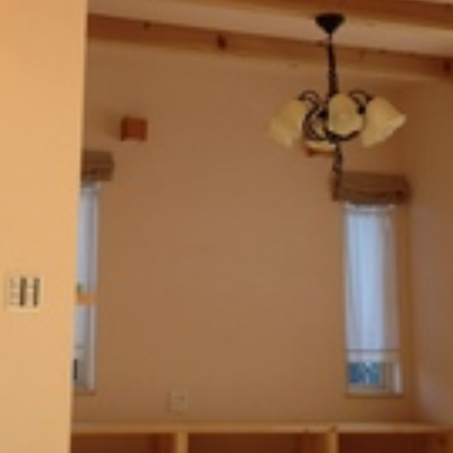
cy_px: 70
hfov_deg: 21.5
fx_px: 1184
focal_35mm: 80
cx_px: 134
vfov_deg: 21.3
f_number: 2.4
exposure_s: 1/190
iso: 64
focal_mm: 4.28
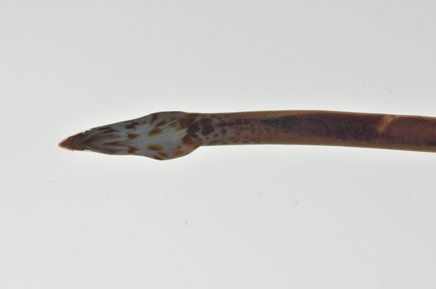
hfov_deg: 13.1
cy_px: 144
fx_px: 1905
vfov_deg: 8.7
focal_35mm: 158
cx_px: 218
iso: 200
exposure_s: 1/60
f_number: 25
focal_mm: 105
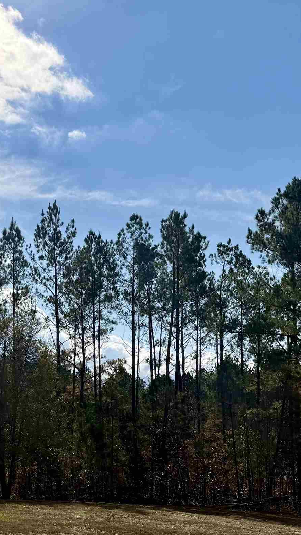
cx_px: 26
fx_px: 724
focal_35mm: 51
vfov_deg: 39.9
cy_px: 370
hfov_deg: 22.9
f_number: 1.78
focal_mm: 6.76
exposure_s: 1/11905
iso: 80
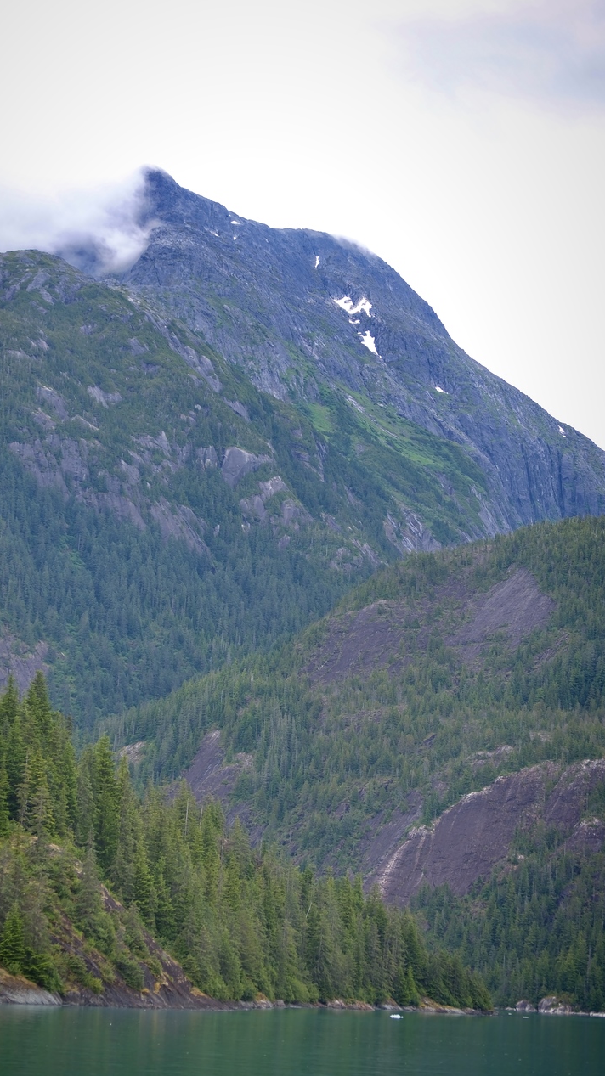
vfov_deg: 23.7
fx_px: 2569
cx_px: 252
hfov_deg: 13.4
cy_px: 543
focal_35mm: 90
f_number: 4.5
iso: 140
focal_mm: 85
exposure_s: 1/200
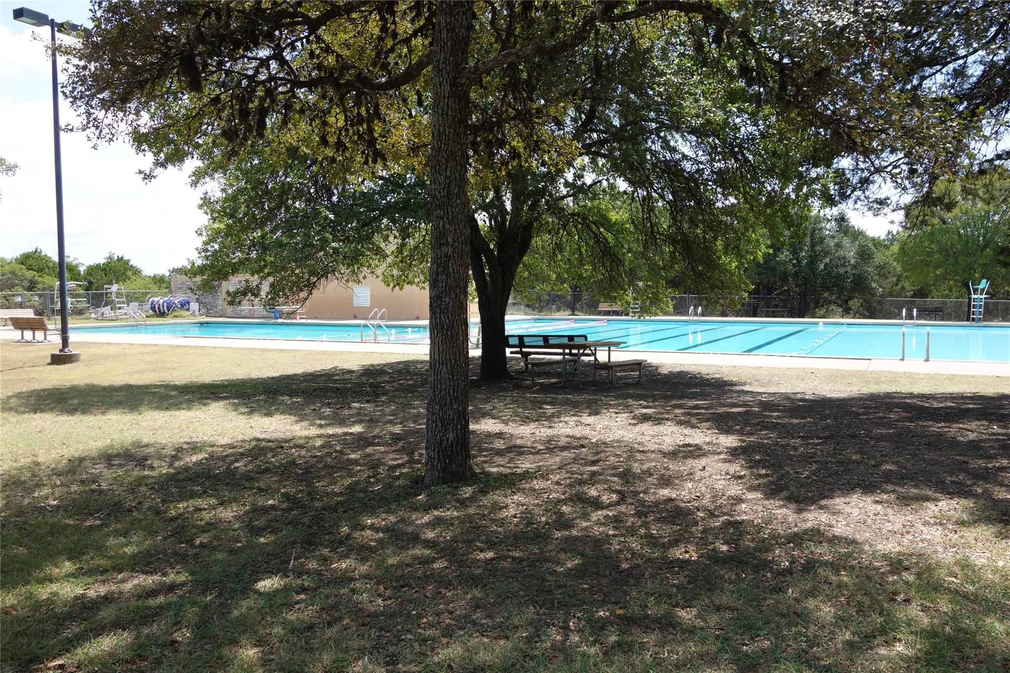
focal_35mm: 28
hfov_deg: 65.5
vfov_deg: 46.4
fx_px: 785
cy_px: 336
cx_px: 505
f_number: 5.6
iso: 125
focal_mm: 10.4
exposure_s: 1/200
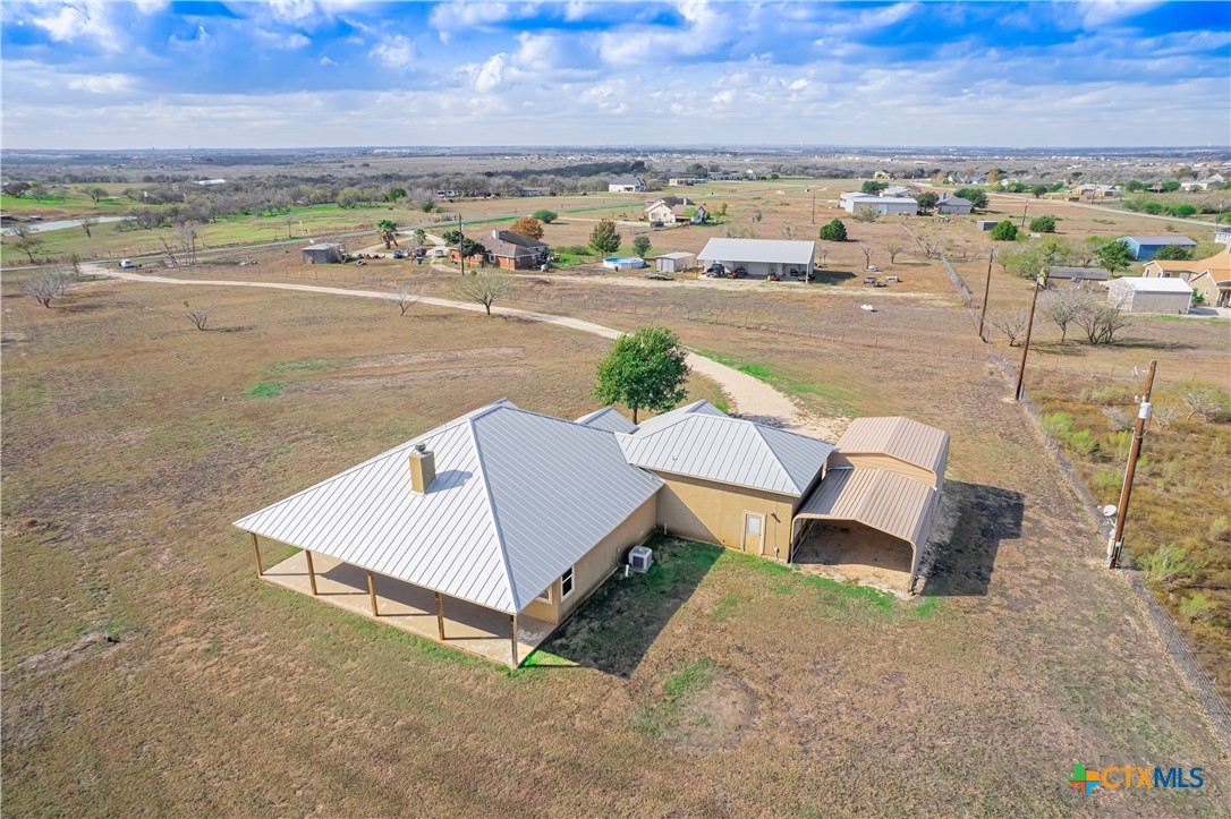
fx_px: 752
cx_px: 616
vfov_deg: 57.2
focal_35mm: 22
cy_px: 410
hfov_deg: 78.6
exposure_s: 1/2500
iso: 150
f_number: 2.8
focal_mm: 8.38
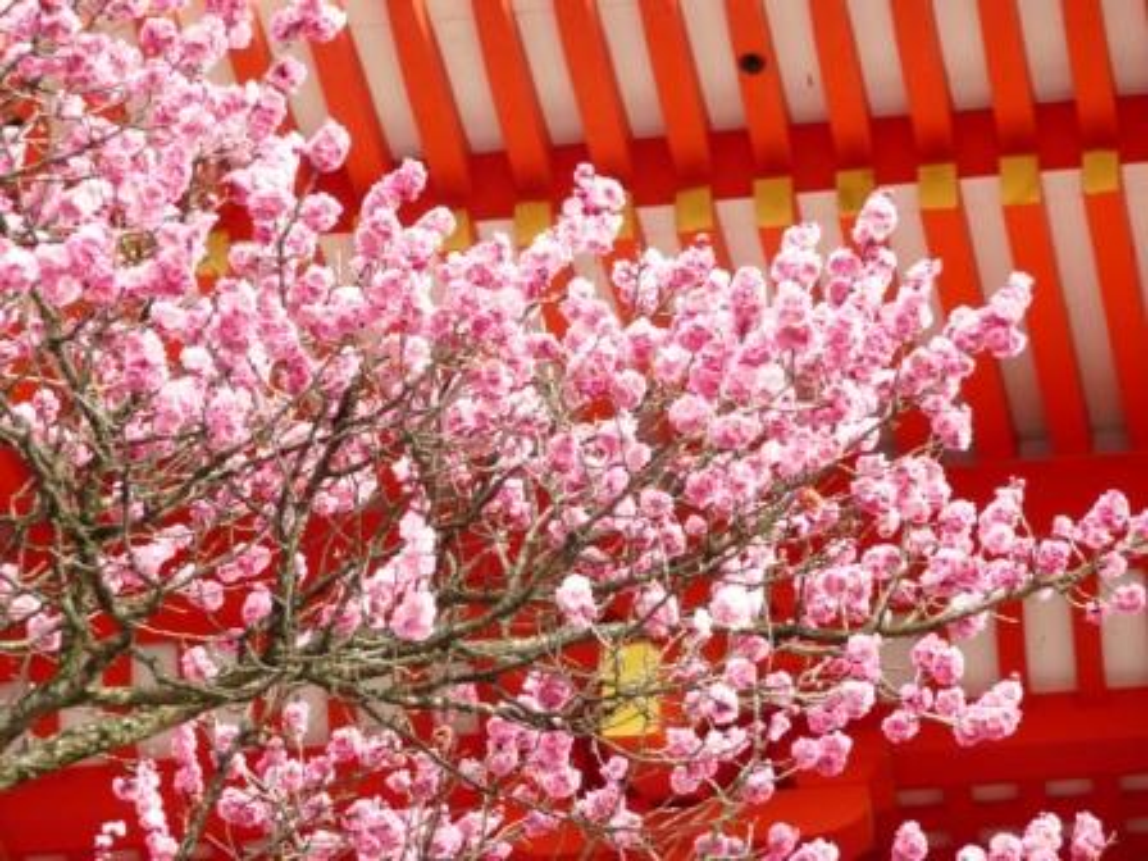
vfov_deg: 7.0
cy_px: 430
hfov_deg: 9.3
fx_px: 7031
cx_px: 574
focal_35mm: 212
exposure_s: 1/80
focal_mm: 34.8
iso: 200
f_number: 4.8
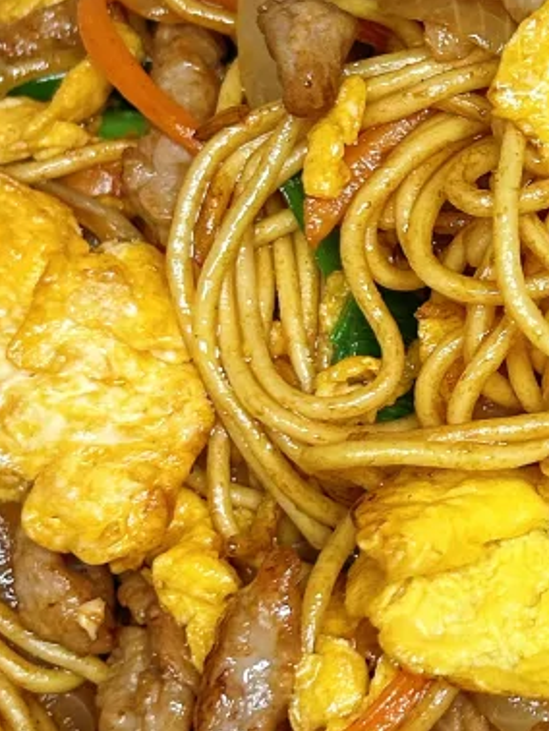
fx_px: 2091
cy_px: 364
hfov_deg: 14.5
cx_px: 655
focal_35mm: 99
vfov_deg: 19.8
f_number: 1.5
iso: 125
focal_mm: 5.7
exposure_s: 1/68
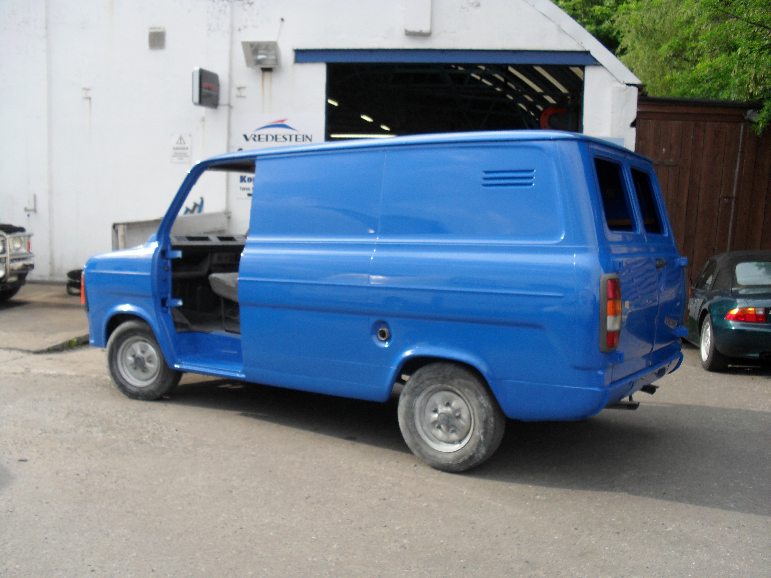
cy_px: 289
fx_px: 780
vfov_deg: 40.7
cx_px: 386
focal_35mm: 35
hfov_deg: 52.6
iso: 100
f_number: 3.2
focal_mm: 6.3
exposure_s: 1/350
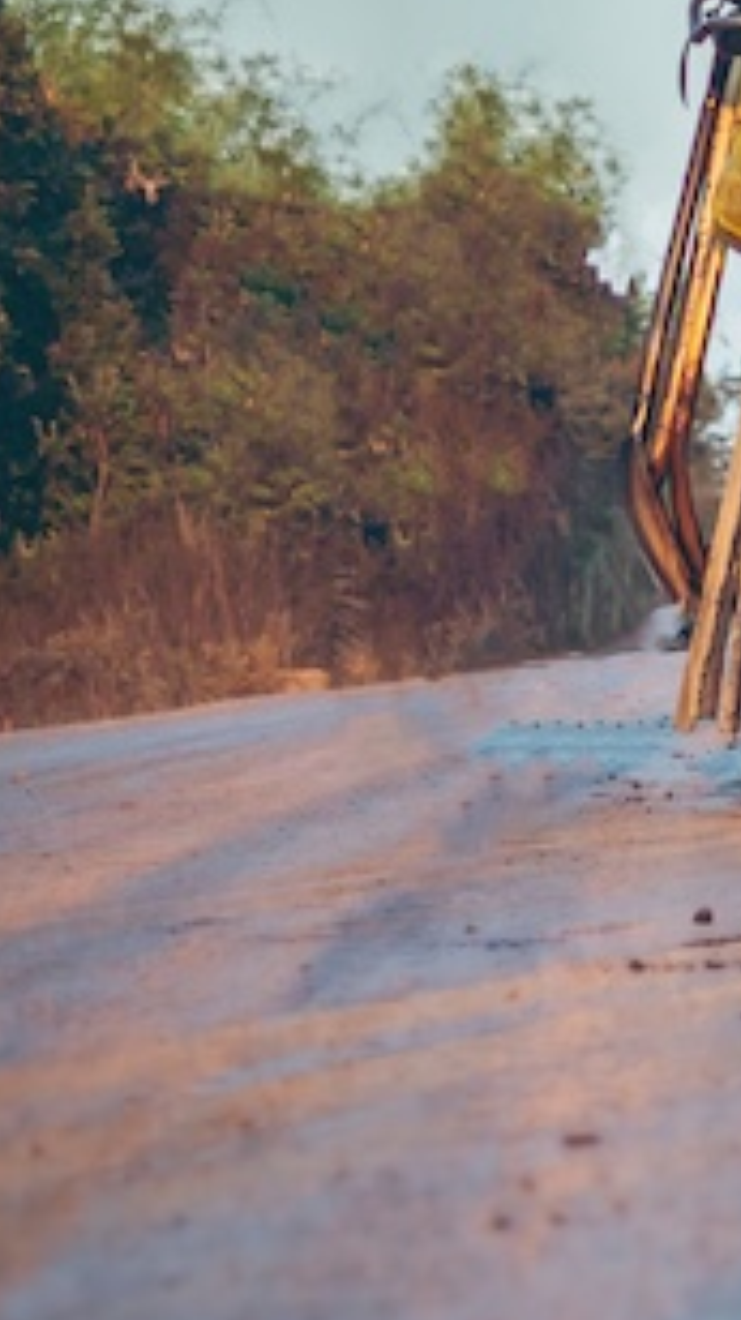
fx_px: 8987
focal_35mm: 257
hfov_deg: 4.5
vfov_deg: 8.4
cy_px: 684
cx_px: 2232
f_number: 4
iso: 200
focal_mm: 70
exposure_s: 1/125
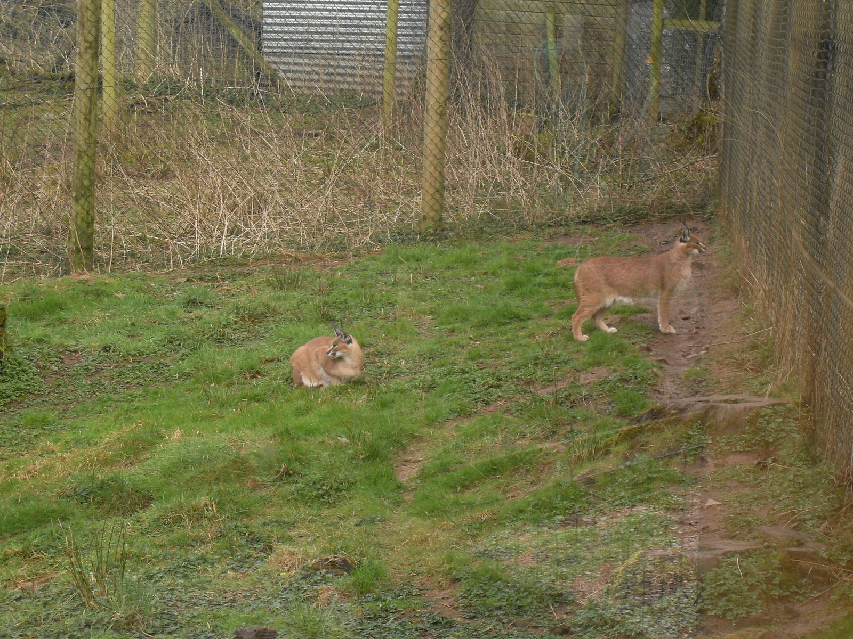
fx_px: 2735
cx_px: 426
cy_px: 320
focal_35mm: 111
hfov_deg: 17.7
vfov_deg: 13.3
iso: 100
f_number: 5.2
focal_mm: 18.1
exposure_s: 1/90
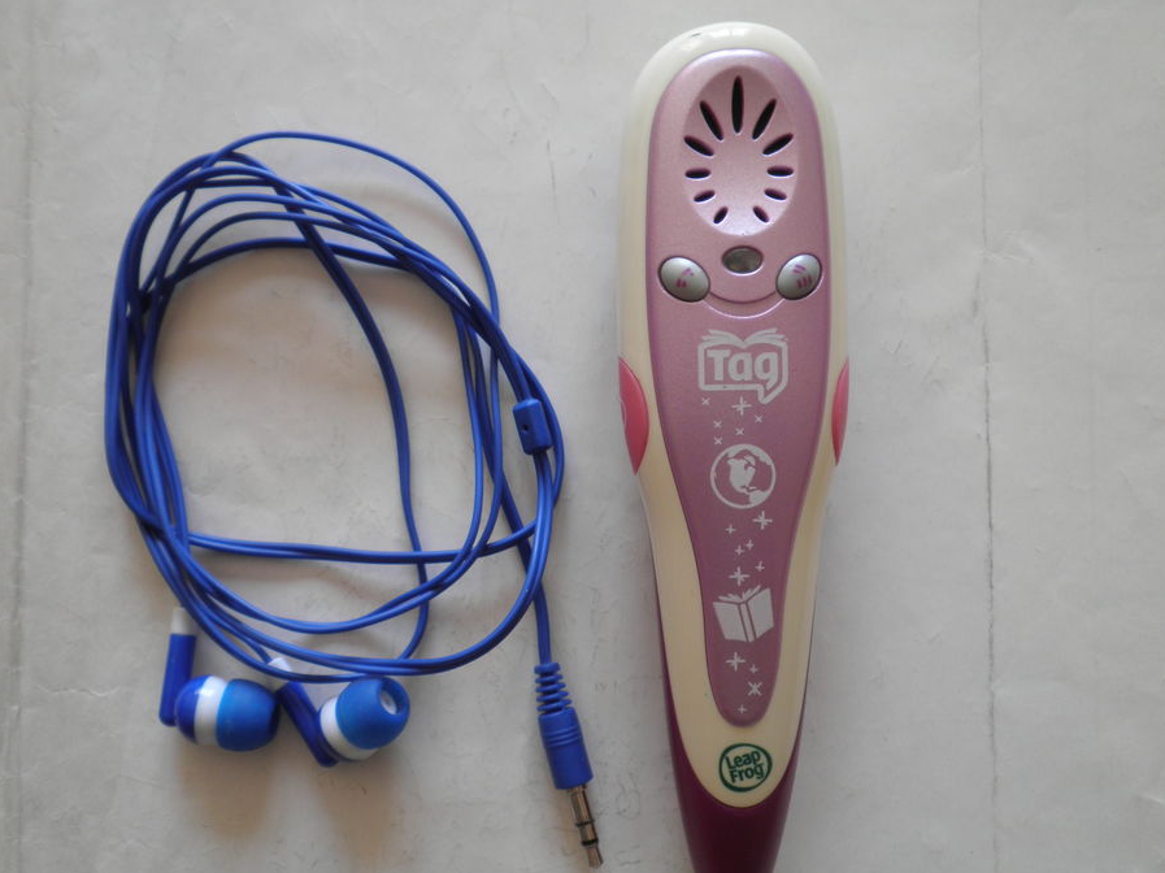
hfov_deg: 61.5
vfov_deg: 48.1
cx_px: 521
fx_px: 976
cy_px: 485
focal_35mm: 29
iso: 64
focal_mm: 4.7
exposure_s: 1/80
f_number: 2.6
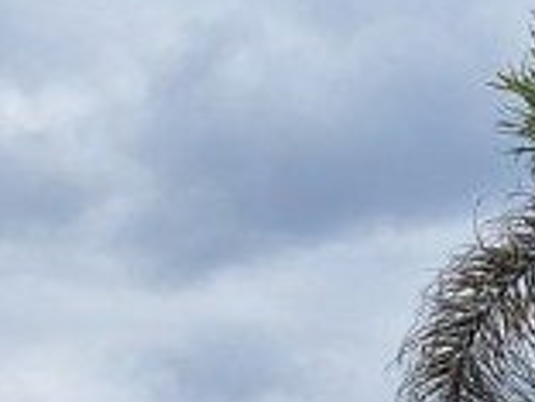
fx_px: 2334
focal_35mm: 151
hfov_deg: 12.6
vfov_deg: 9.1
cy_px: 862
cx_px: -168
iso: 40
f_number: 1.8
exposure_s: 1/3891
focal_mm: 5.54
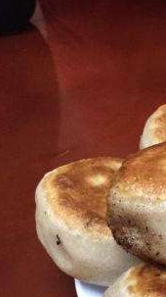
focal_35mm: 73
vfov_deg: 28.6
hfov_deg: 14.9
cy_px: 219
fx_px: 572
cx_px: 274
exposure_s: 1/15
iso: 250
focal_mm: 4.15
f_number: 2.2
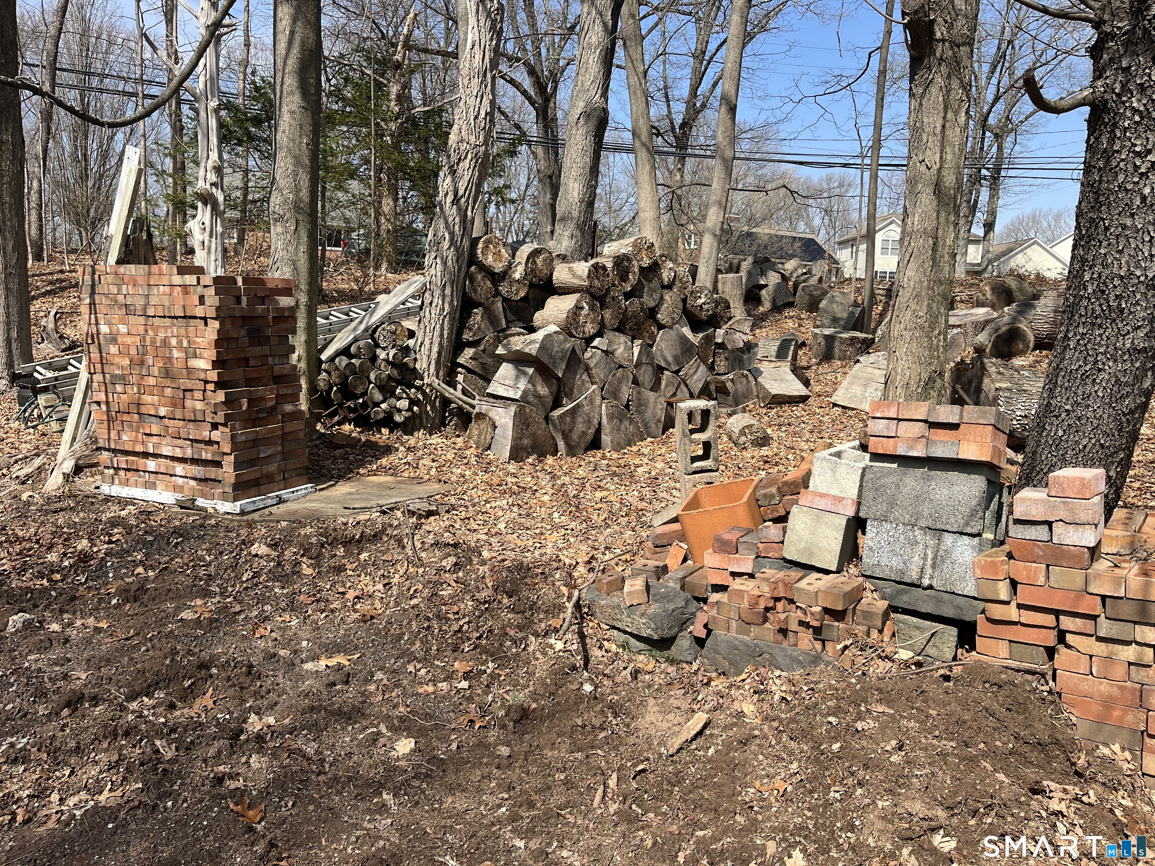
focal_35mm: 26
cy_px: 433
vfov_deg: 53.1
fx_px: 868
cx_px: 578
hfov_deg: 67.3
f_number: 1.6
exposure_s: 1/2062
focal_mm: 5.1
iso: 50
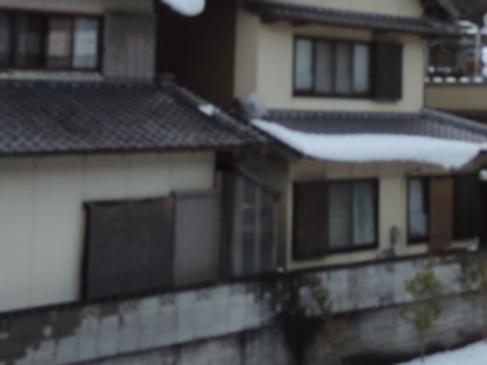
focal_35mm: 82
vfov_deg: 17.0
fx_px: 1154
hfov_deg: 23.7
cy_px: -98
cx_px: 316
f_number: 3.1
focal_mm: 5.3
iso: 80
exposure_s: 1/250
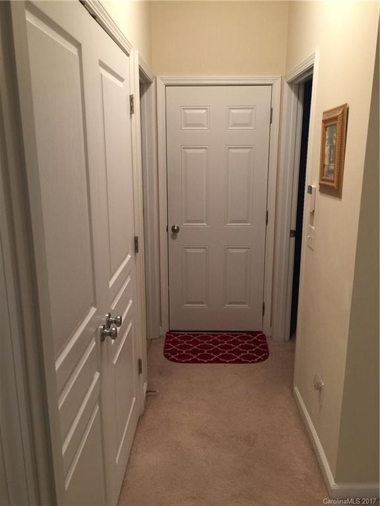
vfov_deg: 61.7
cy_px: 253
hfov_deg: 48.2
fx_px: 424
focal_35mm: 29
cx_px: 190
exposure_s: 1/15
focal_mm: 4.15
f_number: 2.2
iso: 80
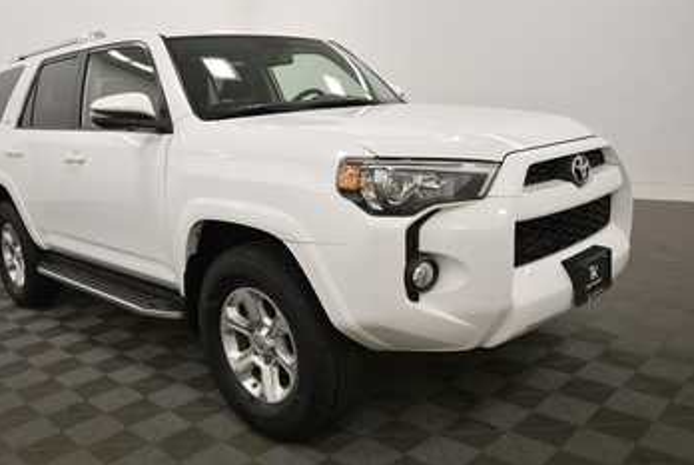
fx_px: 598
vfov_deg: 42.4
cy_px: 225
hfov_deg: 60.0
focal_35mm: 31
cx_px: 299
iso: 800
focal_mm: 18
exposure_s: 1/250
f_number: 5.6
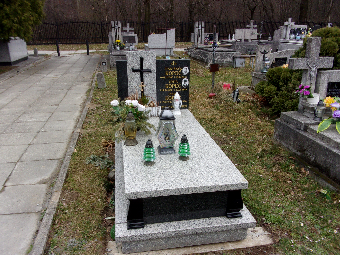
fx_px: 275
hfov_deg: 63.4
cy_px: 128
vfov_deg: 49.7
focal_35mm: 28
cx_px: 170
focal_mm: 5.1
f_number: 10.8
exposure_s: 1/34
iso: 80
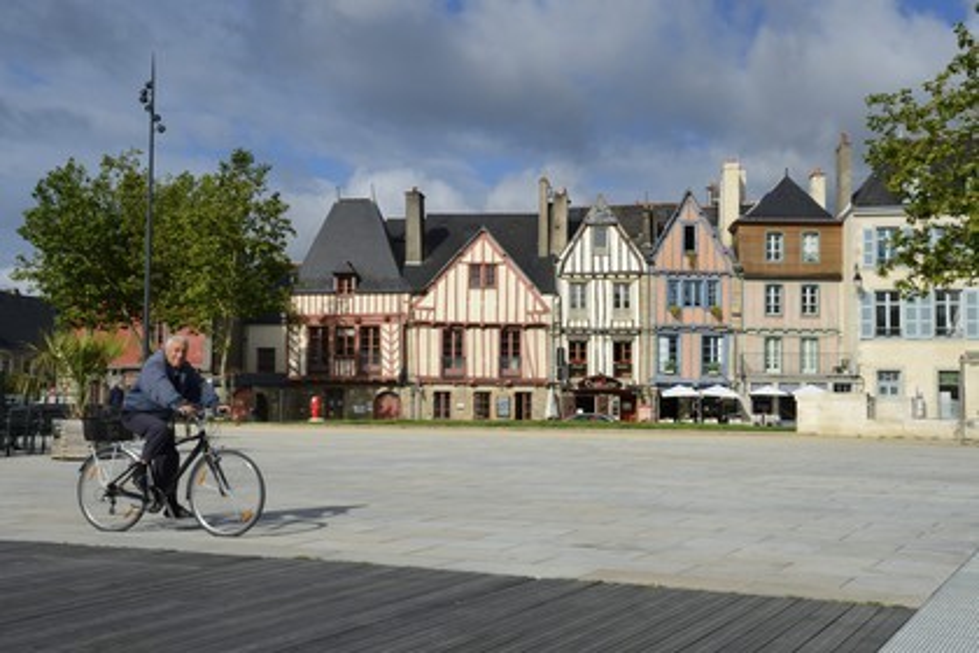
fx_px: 1224
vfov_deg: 29.9
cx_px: 490
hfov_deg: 43.6
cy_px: 326
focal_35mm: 45
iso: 200
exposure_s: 1/200
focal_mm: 45
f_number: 16
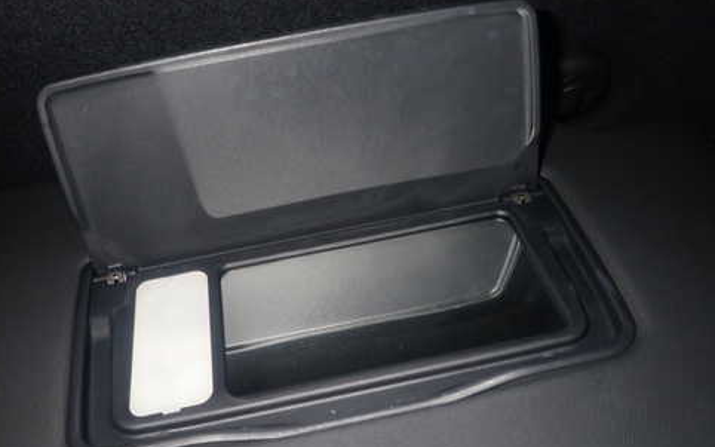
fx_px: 643
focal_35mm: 33
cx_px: 332
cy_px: 267
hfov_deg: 58.1
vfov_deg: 38.2
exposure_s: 1/30
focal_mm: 4.5
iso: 250
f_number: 5.6
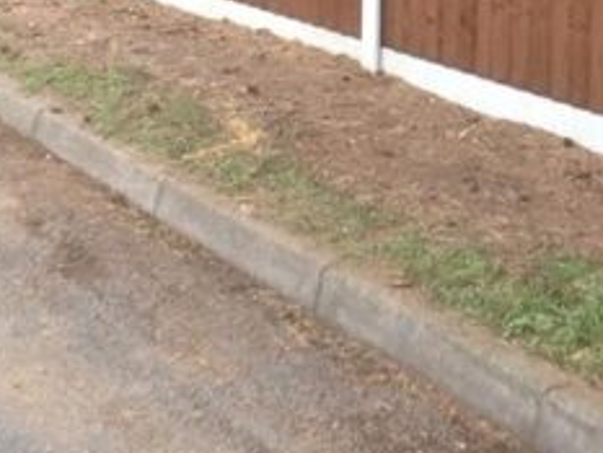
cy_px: -119
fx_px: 2091
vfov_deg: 12.0
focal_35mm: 120
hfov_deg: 16.3
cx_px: 481
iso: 50
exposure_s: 1/149
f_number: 2.4
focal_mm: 4.28
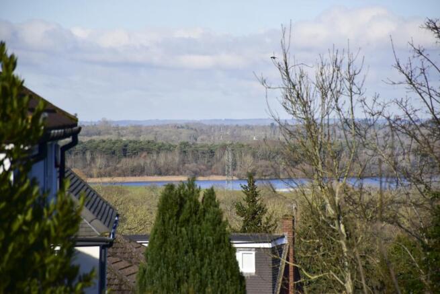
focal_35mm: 210
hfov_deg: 9.8
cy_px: 147
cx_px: 220
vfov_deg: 6.5
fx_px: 2567
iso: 640
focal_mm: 140
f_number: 5.6
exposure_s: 1/2500
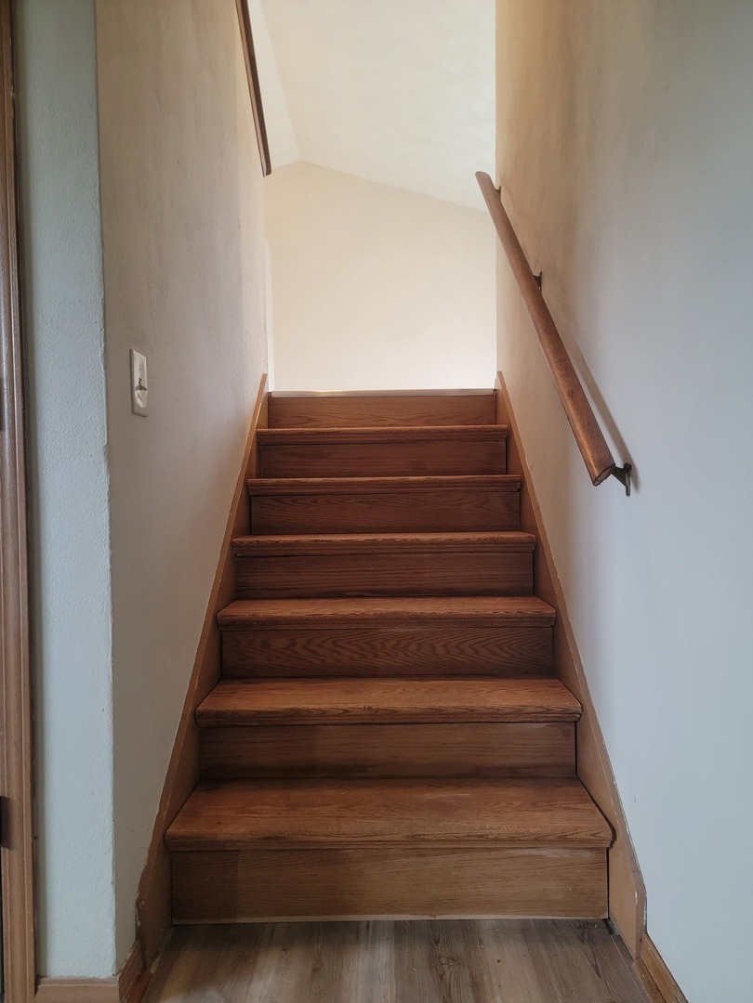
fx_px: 696
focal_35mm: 24
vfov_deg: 71.6
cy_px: 502
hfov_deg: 56.8
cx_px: 376
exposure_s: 1/40
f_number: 1.8
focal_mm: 6.7
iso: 320
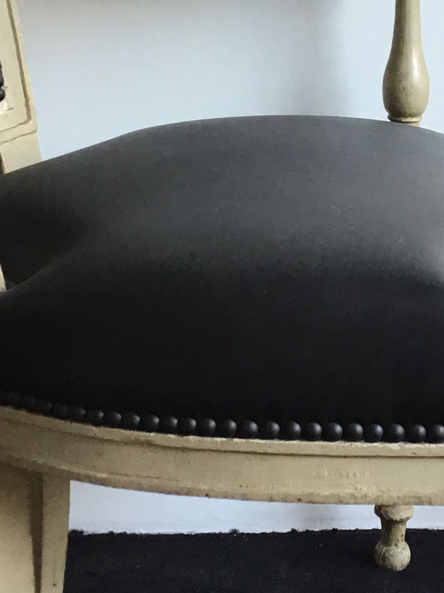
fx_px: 1506
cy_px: 168
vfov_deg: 22.1
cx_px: 248
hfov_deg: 16.8
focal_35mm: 88
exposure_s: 1/33
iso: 40
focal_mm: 3.3
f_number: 2.4
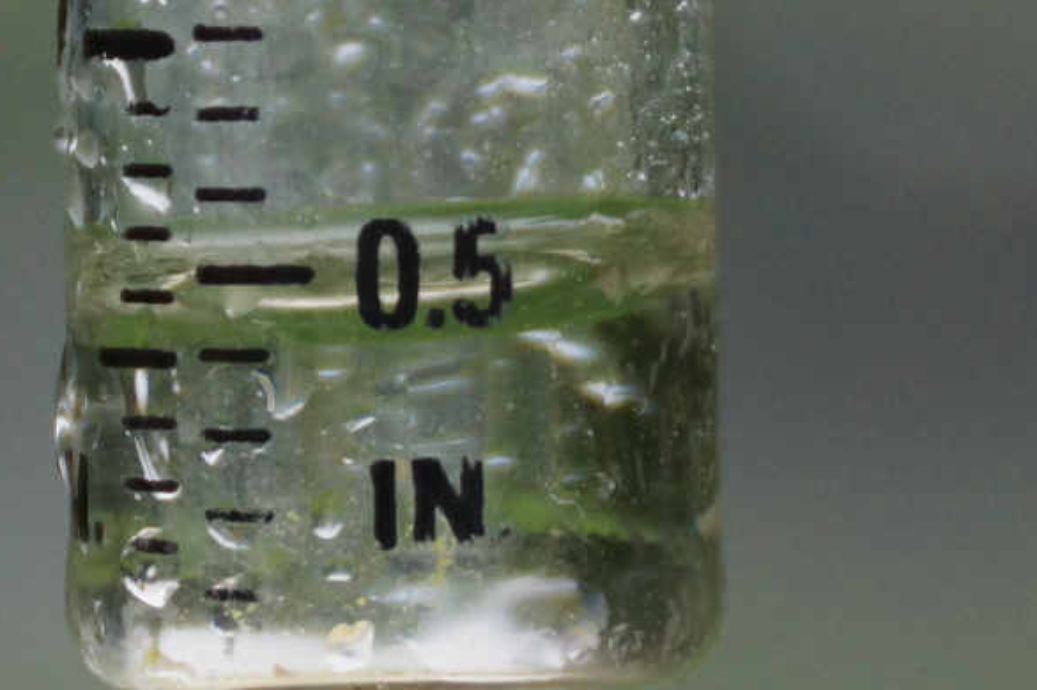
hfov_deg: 5.4
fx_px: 11055
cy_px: 290
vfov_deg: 3.6
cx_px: 411
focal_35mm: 384
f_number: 6.3
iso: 1000
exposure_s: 1/250
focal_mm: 150
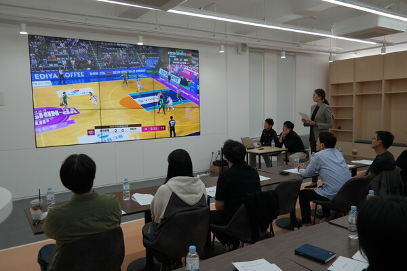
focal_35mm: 27
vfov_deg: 47.9
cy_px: 136
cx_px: 204
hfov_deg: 67.4
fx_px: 305
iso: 200
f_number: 3.5
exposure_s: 1/80
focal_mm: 18
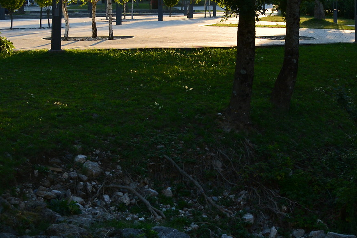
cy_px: -64
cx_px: 451
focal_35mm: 103
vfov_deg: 12.8
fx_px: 1025
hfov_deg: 18.5
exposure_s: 1/250
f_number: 8
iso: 200
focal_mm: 25
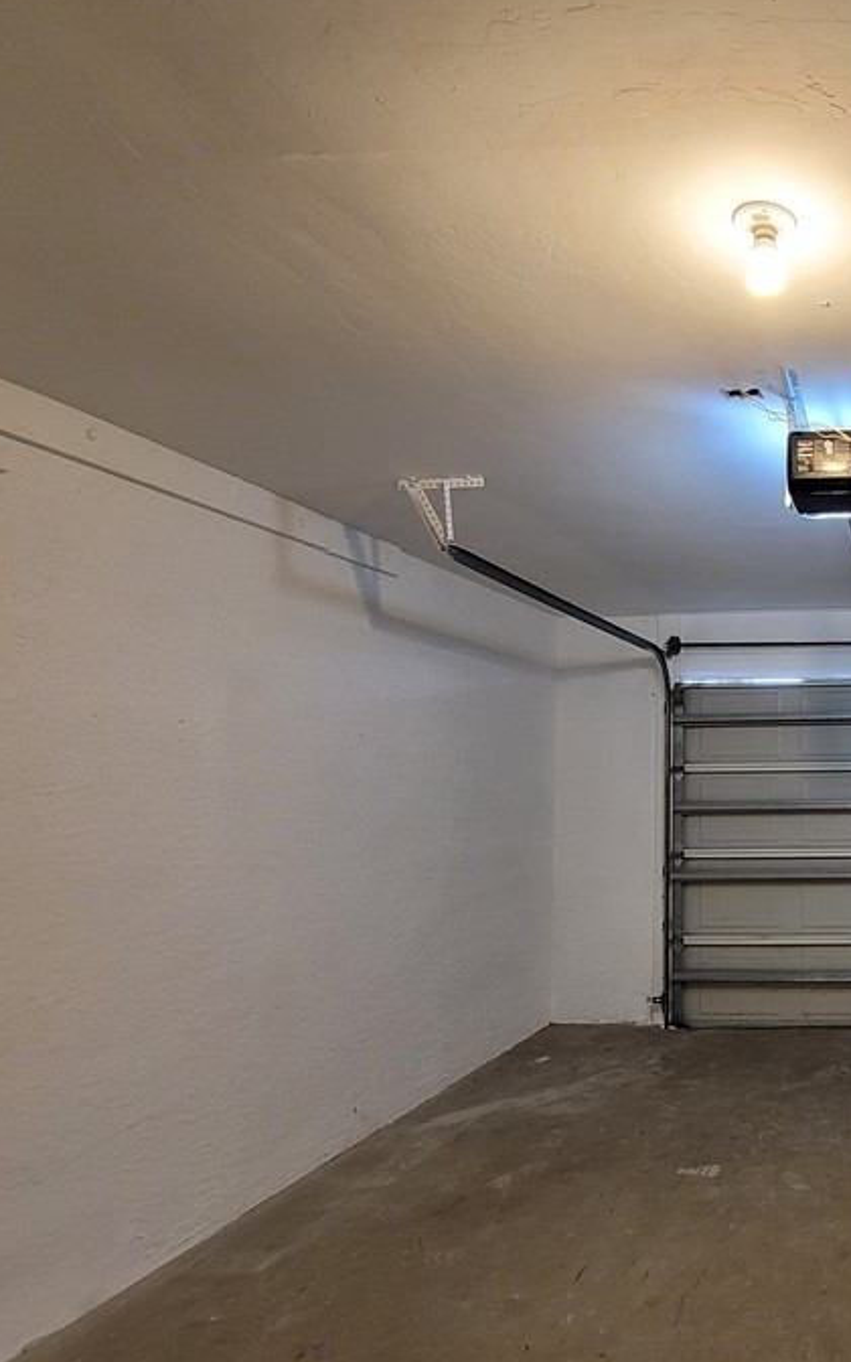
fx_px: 779
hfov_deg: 45.2
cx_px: 908
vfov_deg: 82.2
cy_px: 717
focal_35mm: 21
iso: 320
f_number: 2.2
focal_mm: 2.2
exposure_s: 1/40
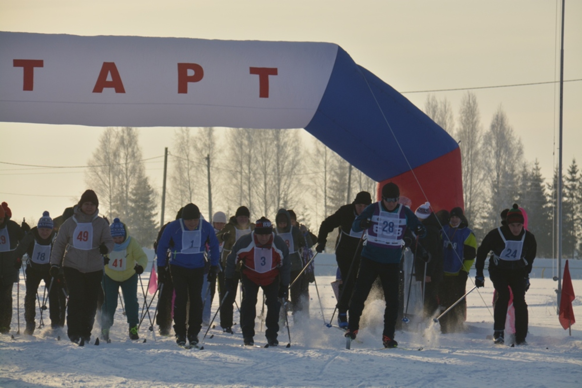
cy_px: 194
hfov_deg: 10.5
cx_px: 291
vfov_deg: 7.0
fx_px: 3153
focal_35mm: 195
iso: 250
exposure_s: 1/1000
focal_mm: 130
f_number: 8
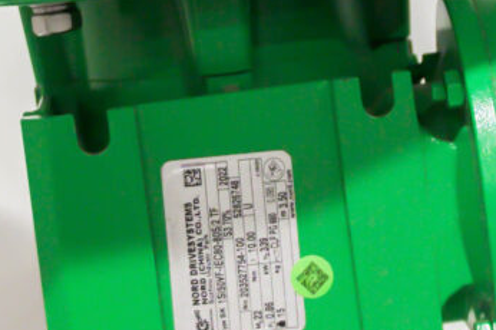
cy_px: -71
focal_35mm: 225
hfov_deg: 9.1
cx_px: 454
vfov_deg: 6.1
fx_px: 3097
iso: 4000
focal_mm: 38
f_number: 4
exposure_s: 1/80
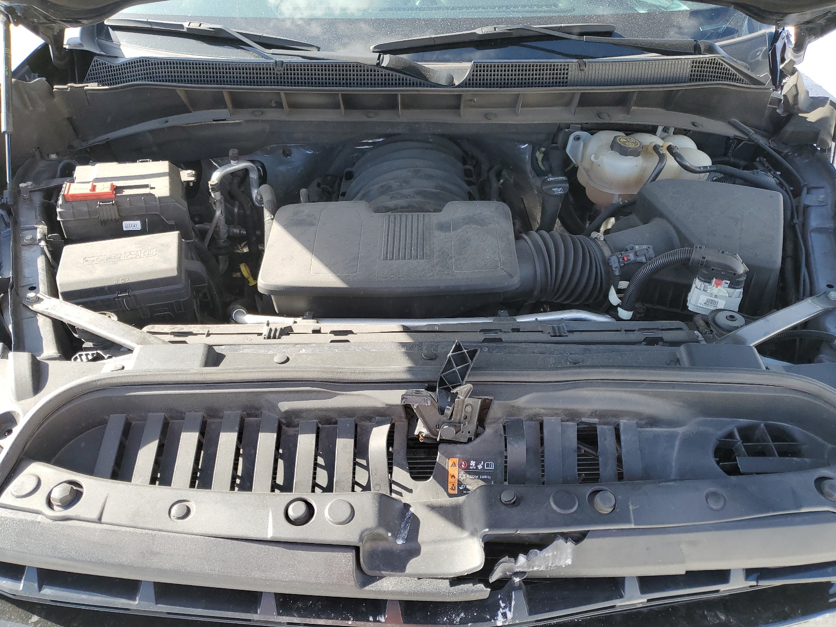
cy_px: 314
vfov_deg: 53.1
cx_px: 418
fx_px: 628
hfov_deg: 67.3
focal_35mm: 26
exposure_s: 1/476
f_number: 1.5
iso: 50
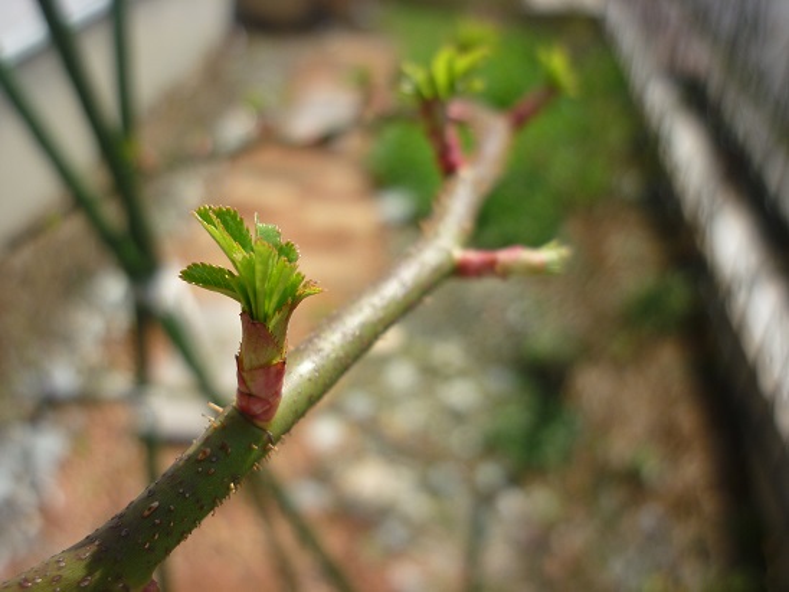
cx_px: 394
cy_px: 296
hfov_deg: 55.4
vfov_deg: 42.9
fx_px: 752
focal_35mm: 33
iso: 80
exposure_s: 1/1000
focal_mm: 5.5
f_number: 2.8
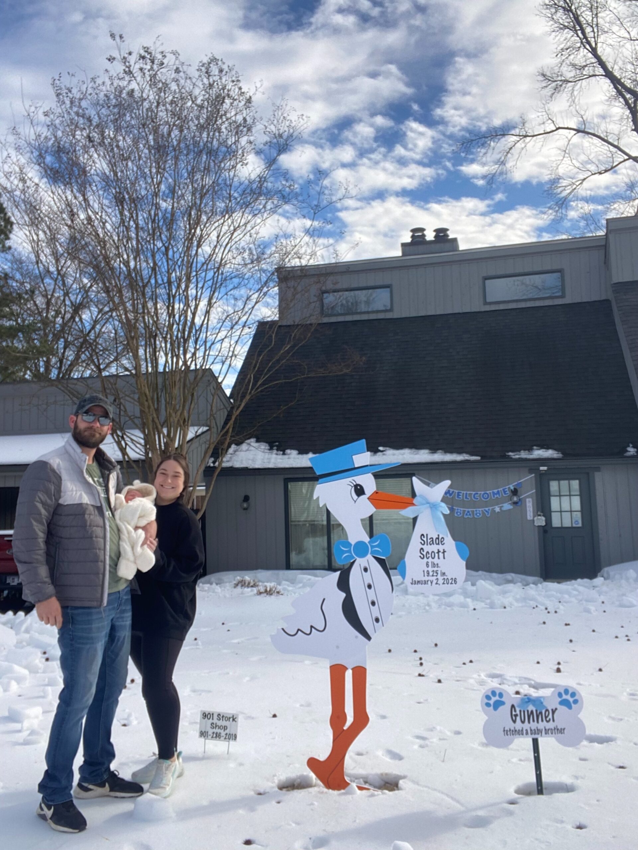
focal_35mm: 30
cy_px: 425
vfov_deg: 60.0
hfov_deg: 46.8
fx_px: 737
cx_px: 319
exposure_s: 1/535
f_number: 2.2
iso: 25
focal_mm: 2.71
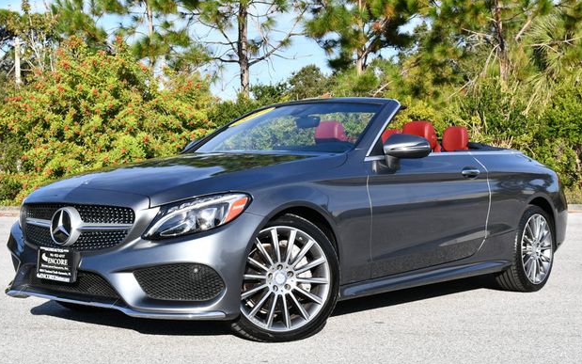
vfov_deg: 22.7
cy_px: 170
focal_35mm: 57
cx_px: 291
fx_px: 904
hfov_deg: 35.7
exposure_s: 1/250
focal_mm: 27
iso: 110
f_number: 8
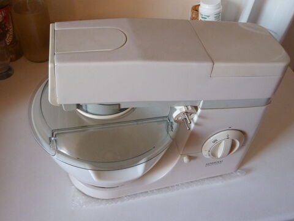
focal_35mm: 32
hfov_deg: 56.8
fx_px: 272
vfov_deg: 44.2
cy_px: 110
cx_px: 147
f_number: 3.5
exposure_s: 1/30
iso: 400
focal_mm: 5.3
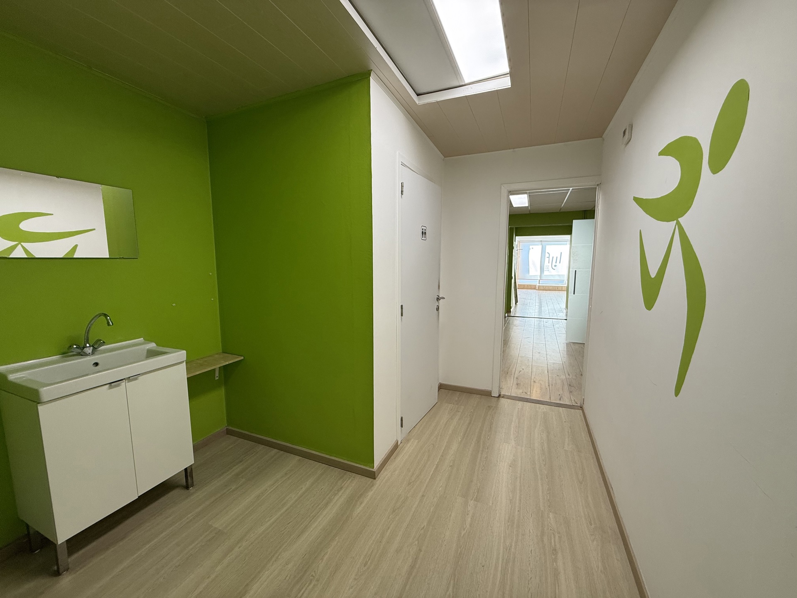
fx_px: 322
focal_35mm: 14
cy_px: 299
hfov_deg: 102.1
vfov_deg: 85.7
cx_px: 398
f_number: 2.2
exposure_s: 1/100
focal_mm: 2.22
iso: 125
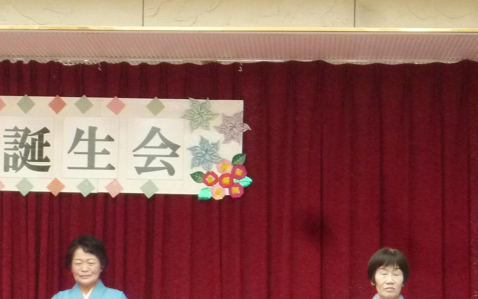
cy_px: 314
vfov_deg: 6.8
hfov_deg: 10.8
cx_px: 86
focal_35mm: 193
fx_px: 2515
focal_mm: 15.2
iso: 400
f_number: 5.7
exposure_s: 1/40
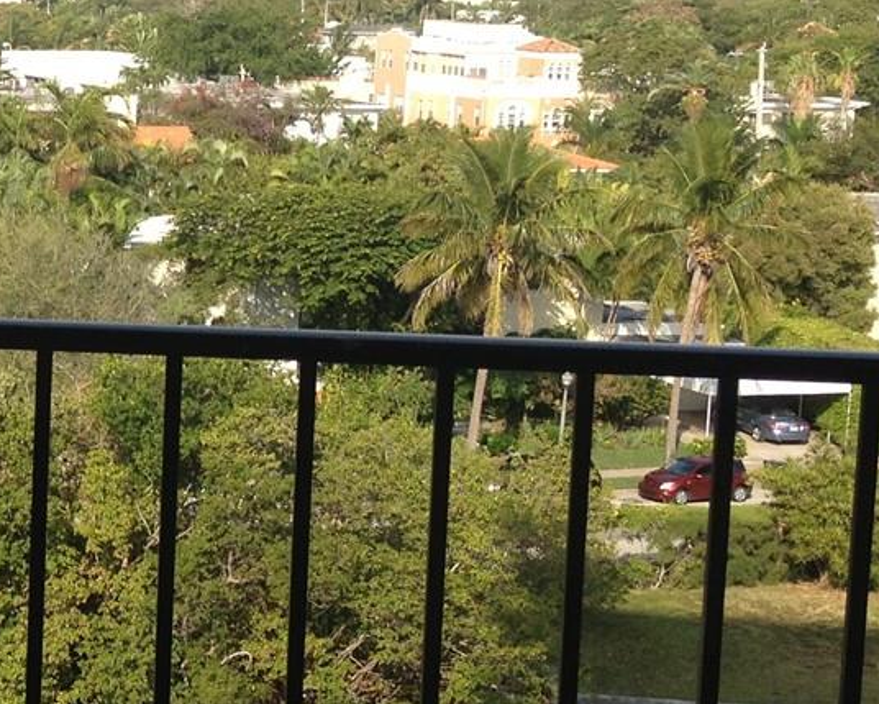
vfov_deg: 15.1
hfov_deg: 17.4
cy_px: 299
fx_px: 2654
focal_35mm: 102
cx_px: -341
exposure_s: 1/1200
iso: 50
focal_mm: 4.28
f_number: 2.4
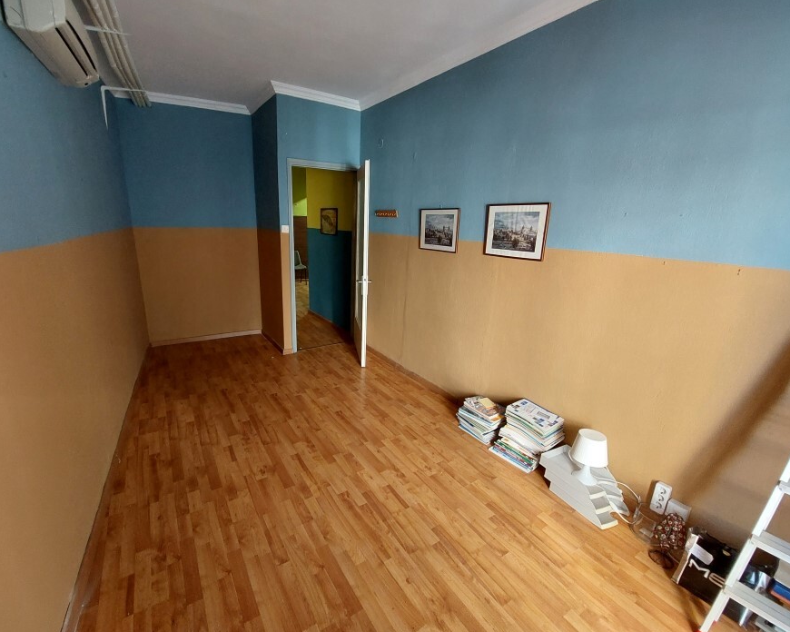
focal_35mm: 14
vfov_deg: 88.0
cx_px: 374
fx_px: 327
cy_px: 323
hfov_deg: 100.6
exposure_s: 1/33
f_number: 2.2
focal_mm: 1.74
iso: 250
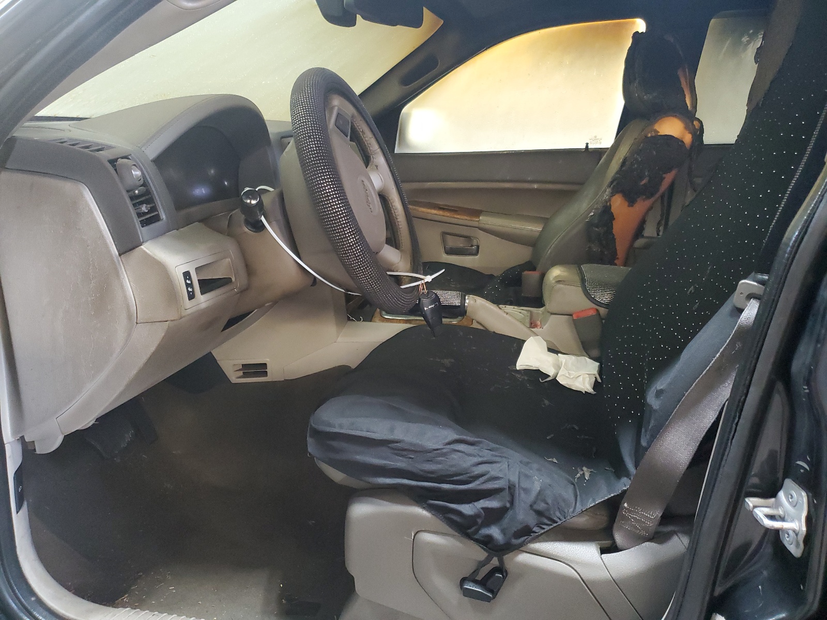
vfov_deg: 53.1
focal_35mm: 26
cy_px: 310
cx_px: 414
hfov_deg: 67.3
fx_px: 621
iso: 362
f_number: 1.5
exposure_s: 1/40
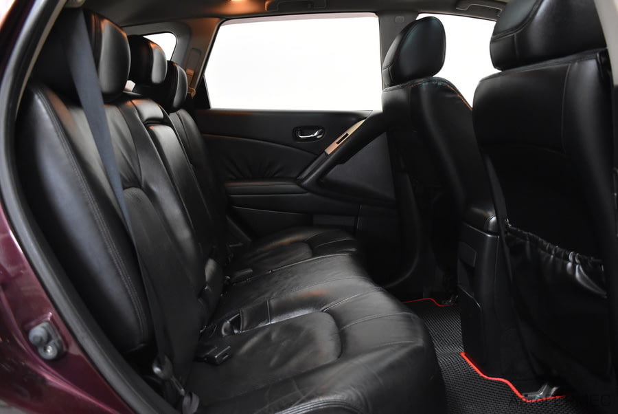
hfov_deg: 61.9
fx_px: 515
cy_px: 207
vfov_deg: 43.7
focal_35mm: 30
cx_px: 309
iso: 2800
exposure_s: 1/30
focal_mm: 20
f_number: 3.8
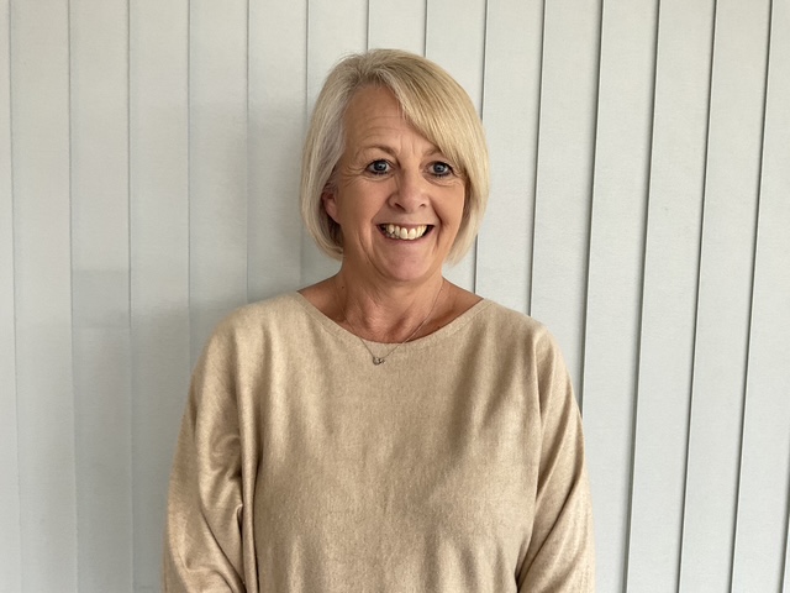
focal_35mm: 29
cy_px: 296
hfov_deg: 61.7
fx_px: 662
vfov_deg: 48.2
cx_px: 395
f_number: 1.8
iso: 64
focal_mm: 3
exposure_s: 1/101
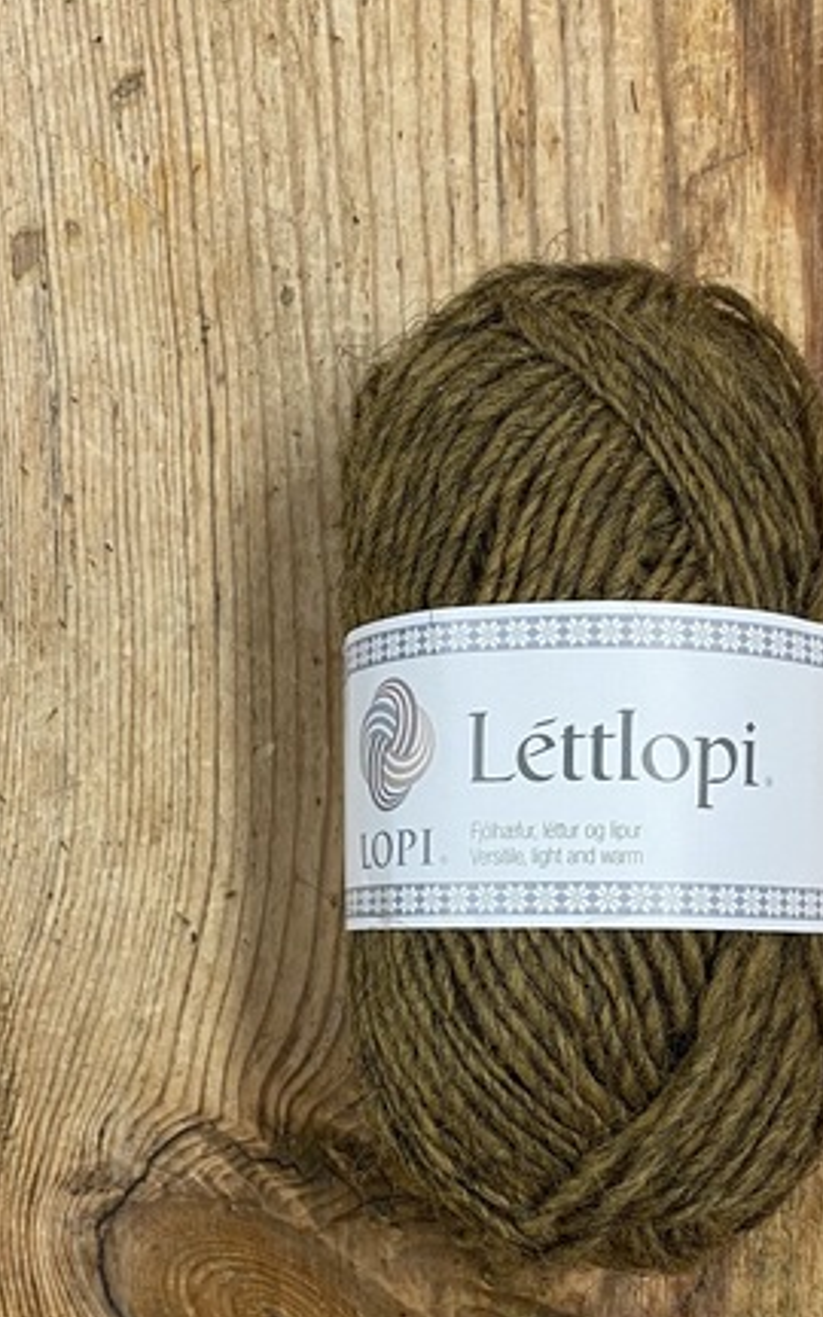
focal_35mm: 51
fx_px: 1830
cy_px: 844
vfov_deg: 39.2
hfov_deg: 25.1
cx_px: 585
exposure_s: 1/50
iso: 80
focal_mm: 4.25
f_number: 1.8
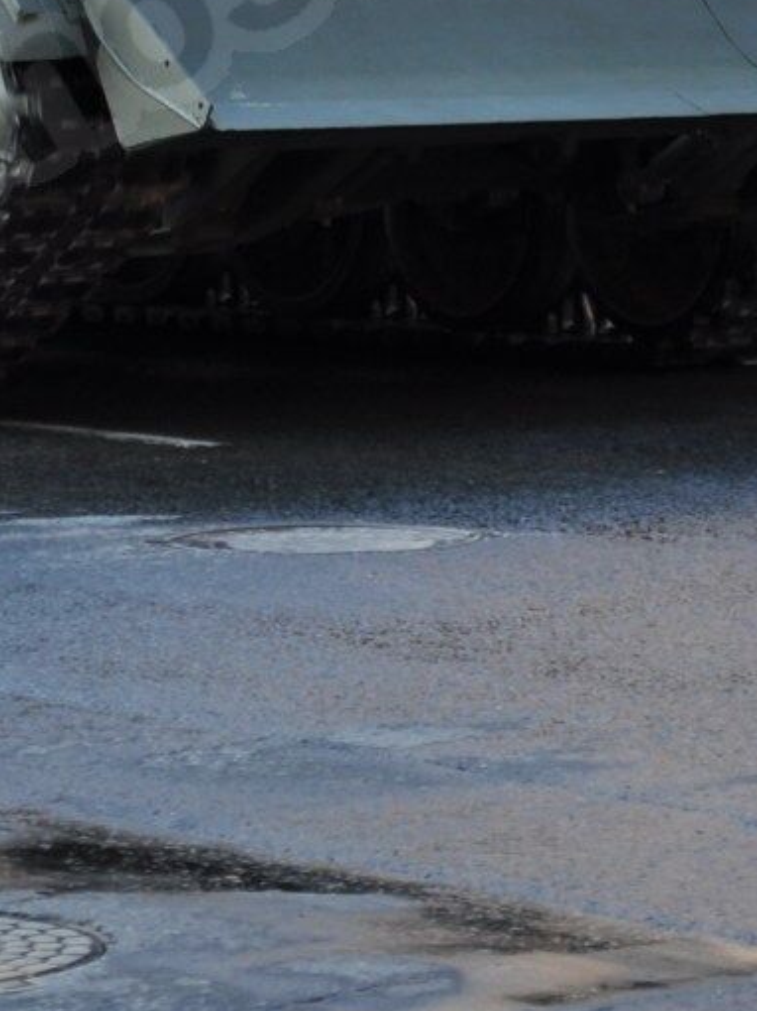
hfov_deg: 6.1
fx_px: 7091
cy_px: -77
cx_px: 313
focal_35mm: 243
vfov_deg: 8.1
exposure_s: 1/250
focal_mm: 42
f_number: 3.2
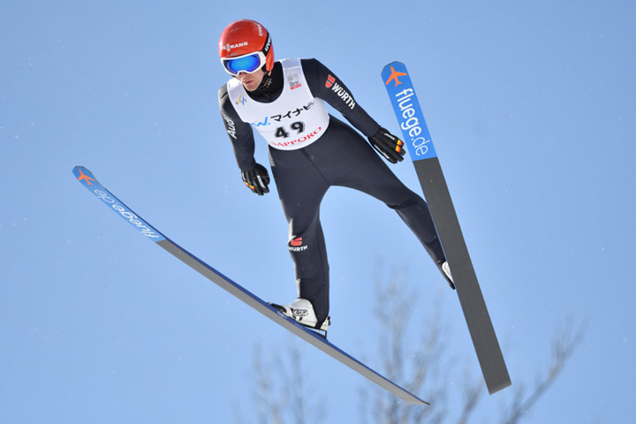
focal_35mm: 450
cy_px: 212
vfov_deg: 3.1
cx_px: 318
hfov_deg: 4.6
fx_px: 7949
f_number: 4
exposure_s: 1/2500
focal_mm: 300
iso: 200
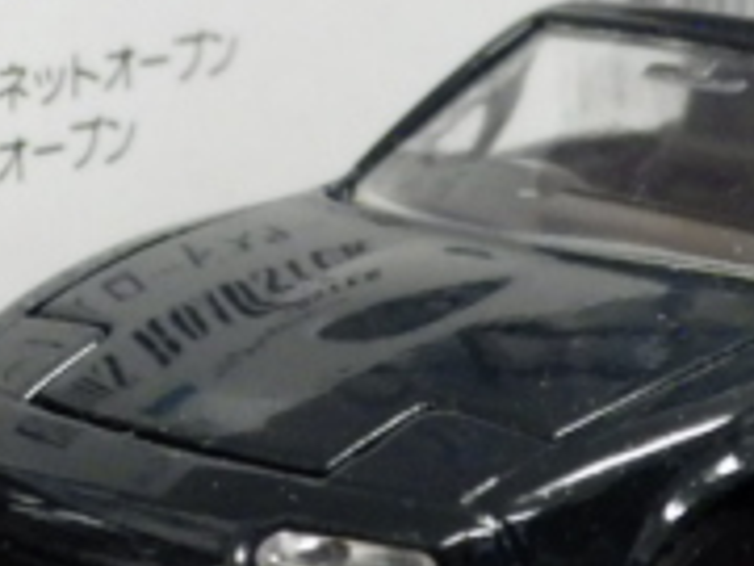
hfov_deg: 11.1
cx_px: 176
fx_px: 3877
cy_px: 42
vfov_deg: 8.3
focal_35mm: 178
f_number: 3.8
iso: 800
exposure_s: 1/45
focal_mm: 9
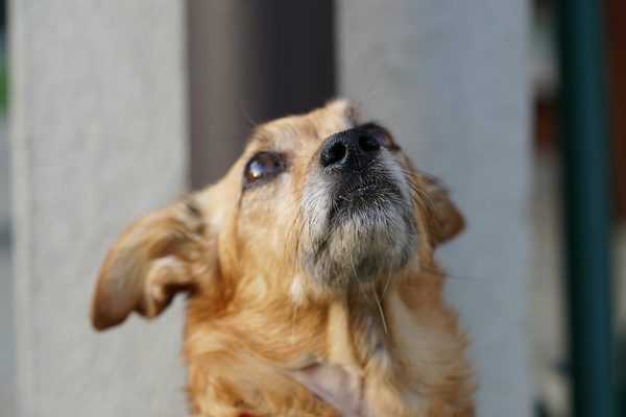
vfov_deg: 15.2
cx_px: 313
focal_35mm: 90
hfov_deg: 22.6
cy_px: 208
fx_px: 1565
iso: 250
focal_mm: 90
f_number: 4
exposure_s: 1/160
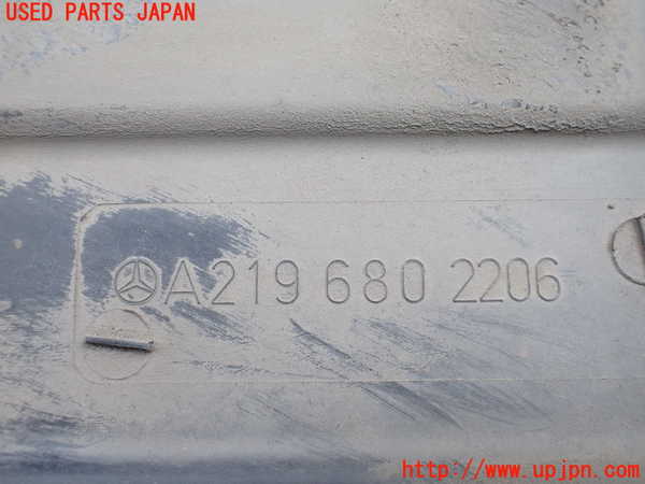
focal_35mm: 30
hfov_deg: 60.0
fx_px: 559
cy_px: 242
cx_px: 322
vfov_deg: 46.8
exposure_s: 1/125
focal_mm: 5.4
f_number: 2.3
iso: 200
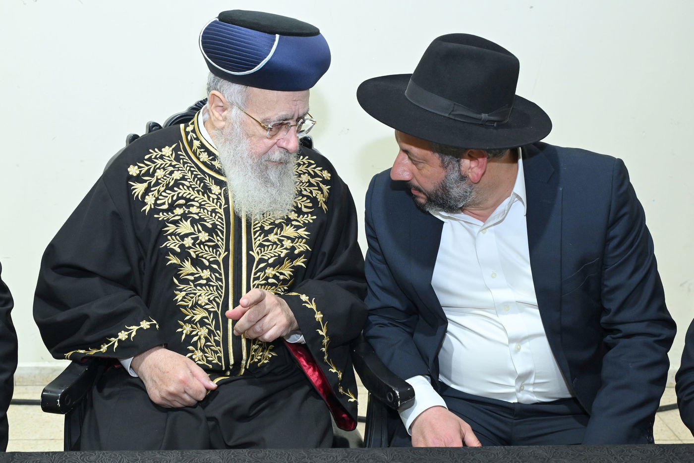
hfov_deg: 51.9
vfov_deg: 36.0
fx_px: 713
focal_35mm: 37
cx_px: 347
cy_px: 232
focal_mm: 37
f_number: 5.6
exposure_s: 1/125
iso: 1250
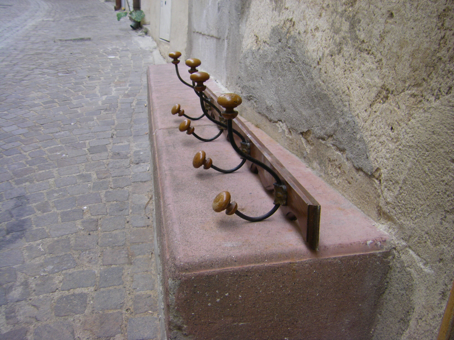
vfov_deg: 37.7
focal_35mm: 38
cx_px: 227
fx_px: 498
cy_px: 170
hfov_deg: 49.0
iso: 125
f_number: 3.5
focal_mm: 6.3
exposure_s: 1/50
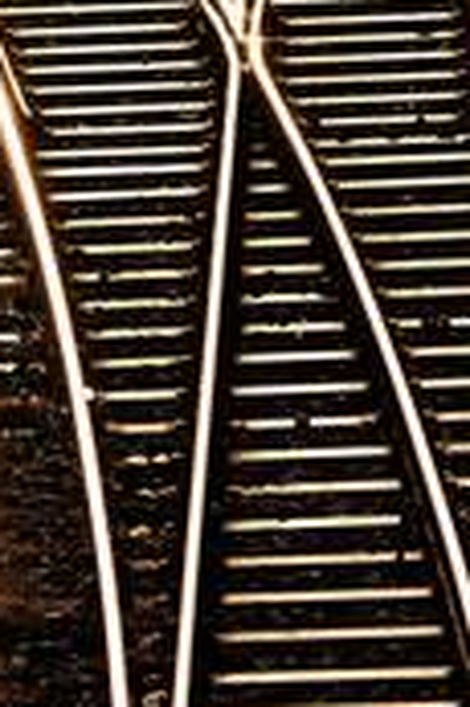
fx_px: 8437
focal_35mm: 430
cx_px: 337
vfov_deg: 4.8
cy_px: 552
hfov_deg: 3.2
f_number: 2.5
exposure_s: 1/4000
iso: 200
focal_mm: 90
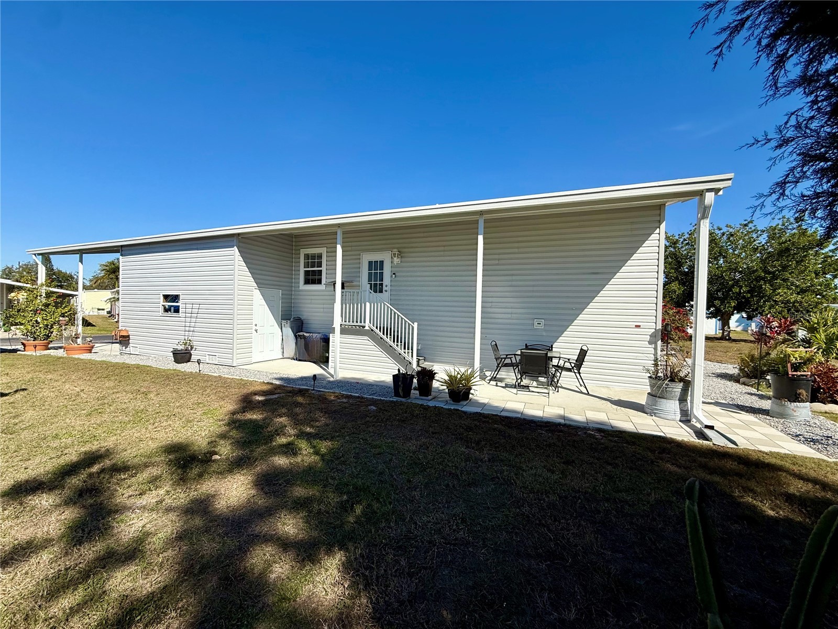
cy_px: 314
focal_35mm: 14
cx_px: 419
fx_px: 339
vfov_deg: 85.7
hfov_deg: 102.1
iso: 50
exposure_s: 1/2611
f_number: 2.2
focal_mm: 2.22
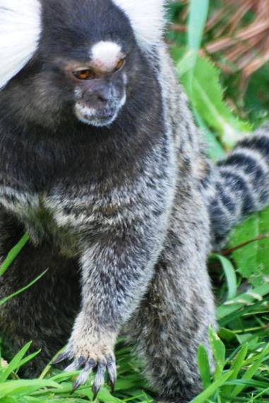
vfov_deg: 1.6
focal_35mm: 1262
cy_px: 187
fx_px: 14135
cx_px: 124
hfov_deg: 1.1
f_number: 5.6
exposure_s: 1/160
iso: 400
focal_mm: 300
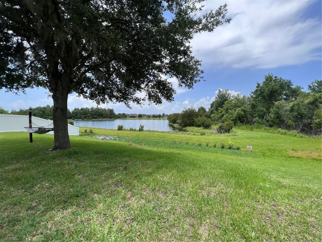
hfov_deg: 106.2
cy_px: 121
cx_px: 161
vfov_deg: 89.9
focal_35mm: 13
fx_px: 121
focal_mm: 1.57
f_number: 1.8
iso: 32
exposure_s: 1/1292
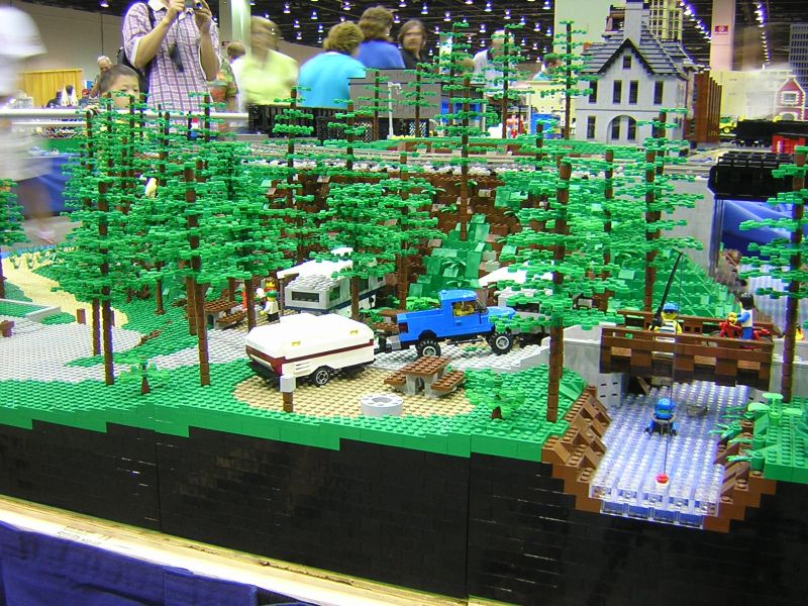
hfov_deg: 51.4
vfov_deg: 39.7
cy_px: 303
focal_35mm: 36
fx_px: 840
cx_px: 404
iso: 134
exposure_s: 1/3.5
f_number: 2.6
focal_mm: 4.7
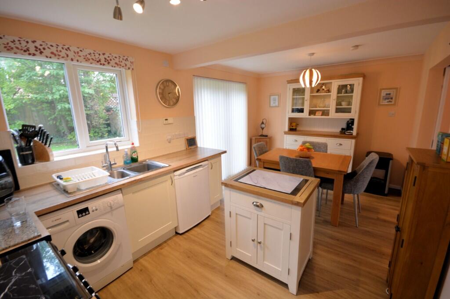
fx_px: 187
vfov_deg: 77.3
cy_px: 150
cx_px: 225
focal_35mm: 15
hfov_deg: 100.4
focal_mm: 10
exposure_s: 1/8
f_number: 8
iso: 400
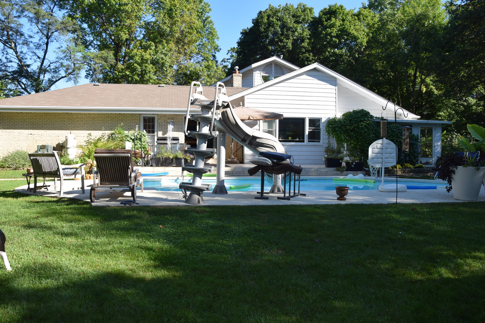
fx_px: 364
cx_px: 242
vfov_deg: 47.9
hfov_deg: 67.4
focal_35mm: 27
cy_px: 162
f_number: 6.3
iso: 100
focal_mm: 18
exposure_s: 1/160
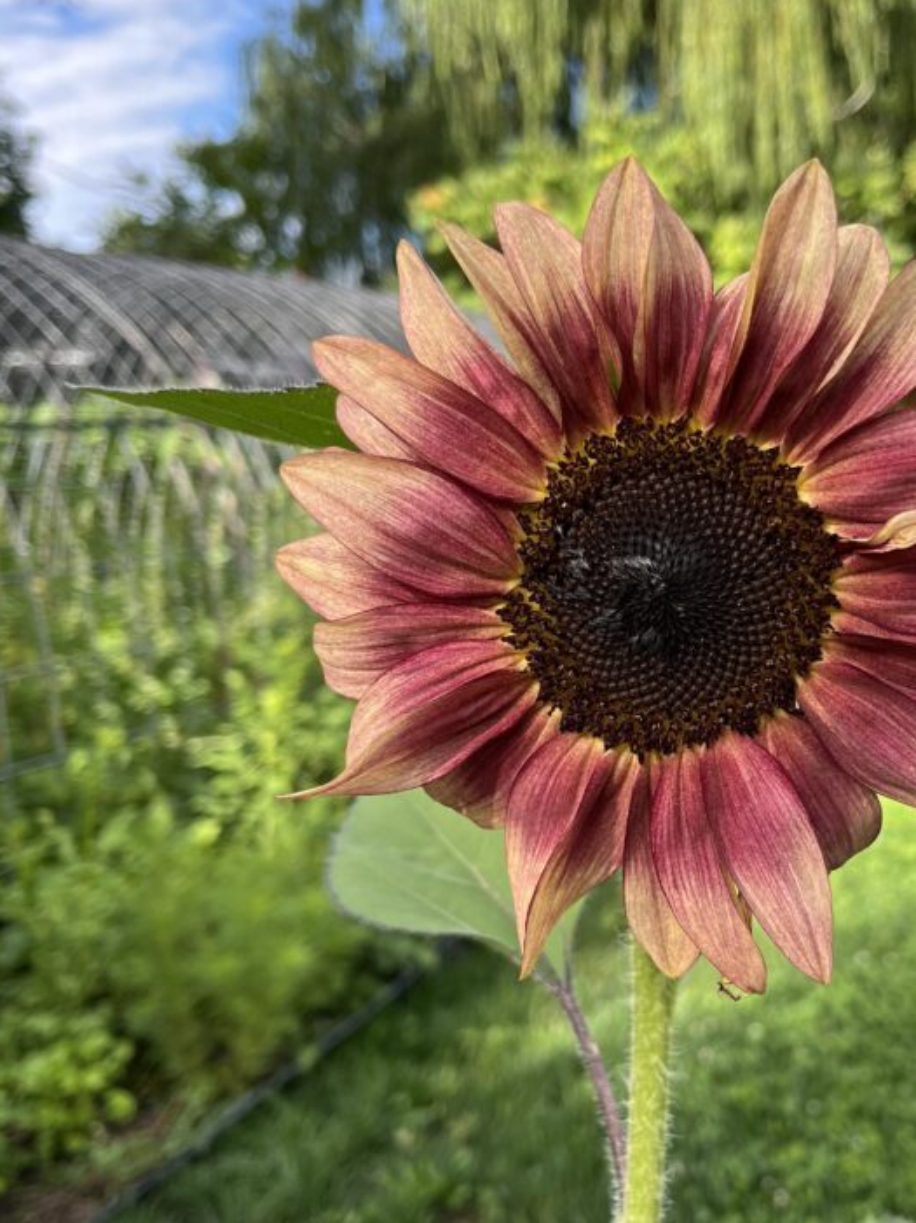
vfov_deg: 48.9
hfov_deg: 37.1
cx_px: 637
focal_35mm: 38
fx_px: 1342
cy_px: 665
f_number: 1.6
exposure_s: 1/746
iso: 50
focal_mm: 5.1
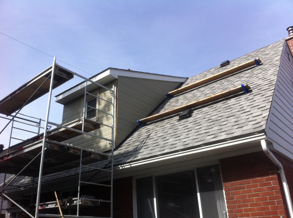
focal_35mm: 35
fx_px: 296
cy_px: 109
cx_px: 146
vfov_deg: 40.6
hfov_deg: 52.7
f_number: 2.8
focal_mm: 3.85
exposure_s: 1/1160
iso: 80
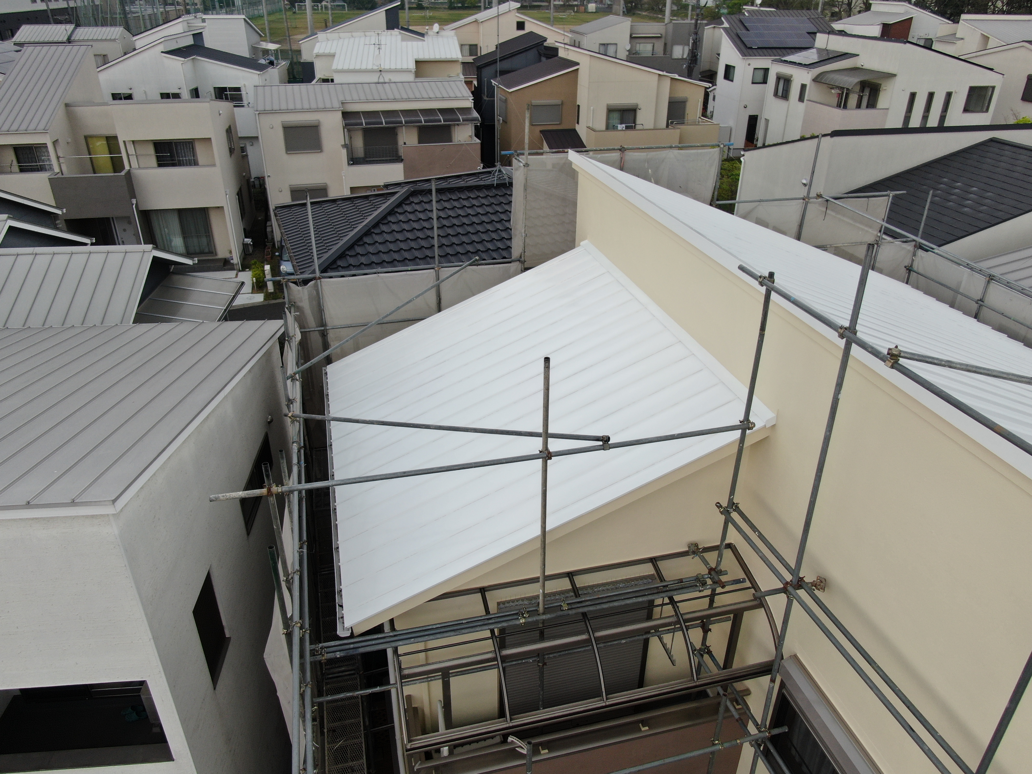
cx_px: 516
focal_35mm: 24
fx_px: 716
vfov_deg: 56.8
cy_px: 387
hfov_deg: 71.6
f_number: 2.8
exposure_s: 1/320
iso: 100
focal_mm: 4.39
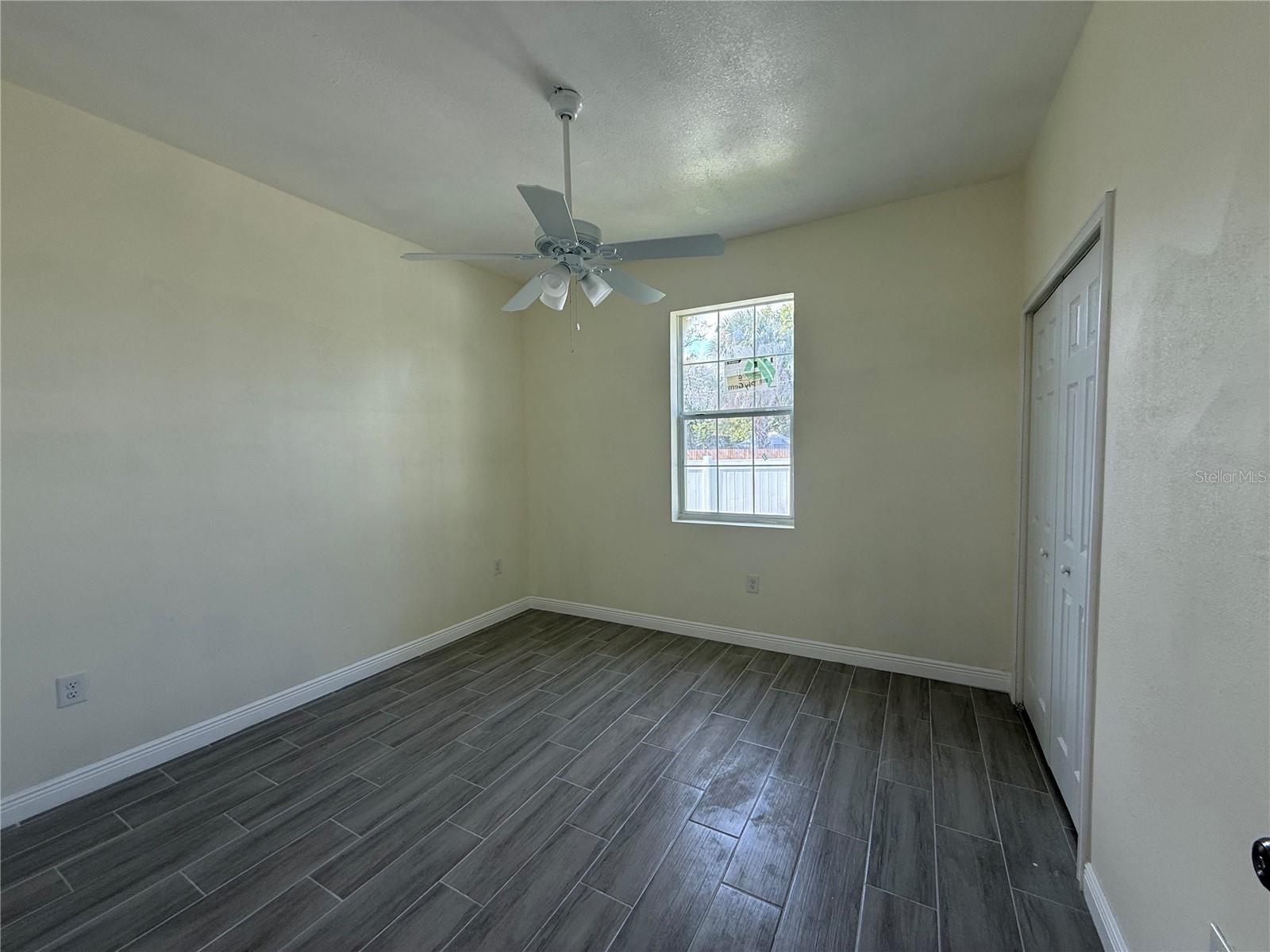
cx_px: 635
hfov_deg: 102.1
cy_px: 476
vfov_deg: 85.7
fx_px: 514
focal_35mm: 14
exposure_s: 1/102
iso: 64
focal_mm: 2.22
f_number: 2.2
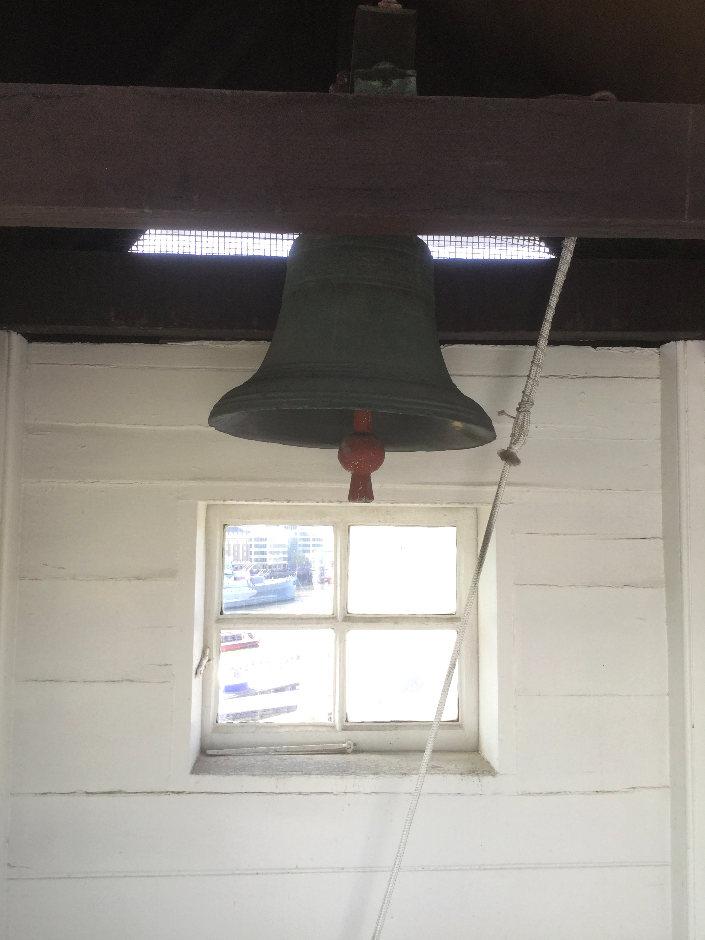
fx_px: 842
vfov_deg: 58.4
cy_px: 470
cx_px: 352
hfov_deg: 45.4
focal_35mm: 31
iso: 32
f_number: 2.4
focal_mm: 3.3
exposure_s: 1/100
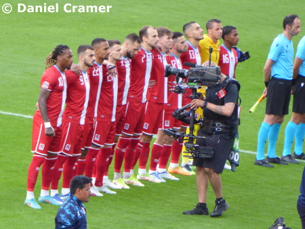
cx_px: 152
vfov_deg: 2.1
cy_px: 114
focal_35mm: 720
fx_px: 6347
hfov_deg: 2.8
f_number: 6.4
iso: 400
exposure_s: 1/60
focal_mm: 129
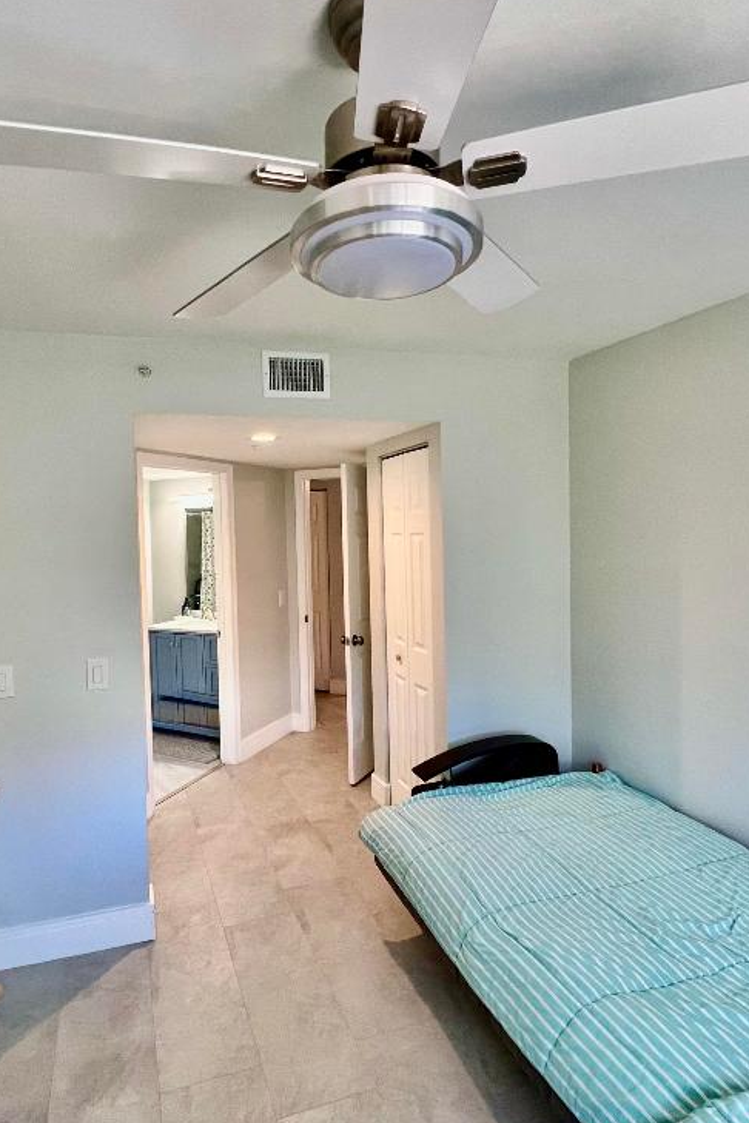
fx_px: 593
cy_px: 545
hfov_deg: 64.2
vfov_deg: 86.9
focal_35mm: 19
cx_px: 313
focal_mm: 1.57
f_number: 1.8
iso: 160
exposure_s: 1/120
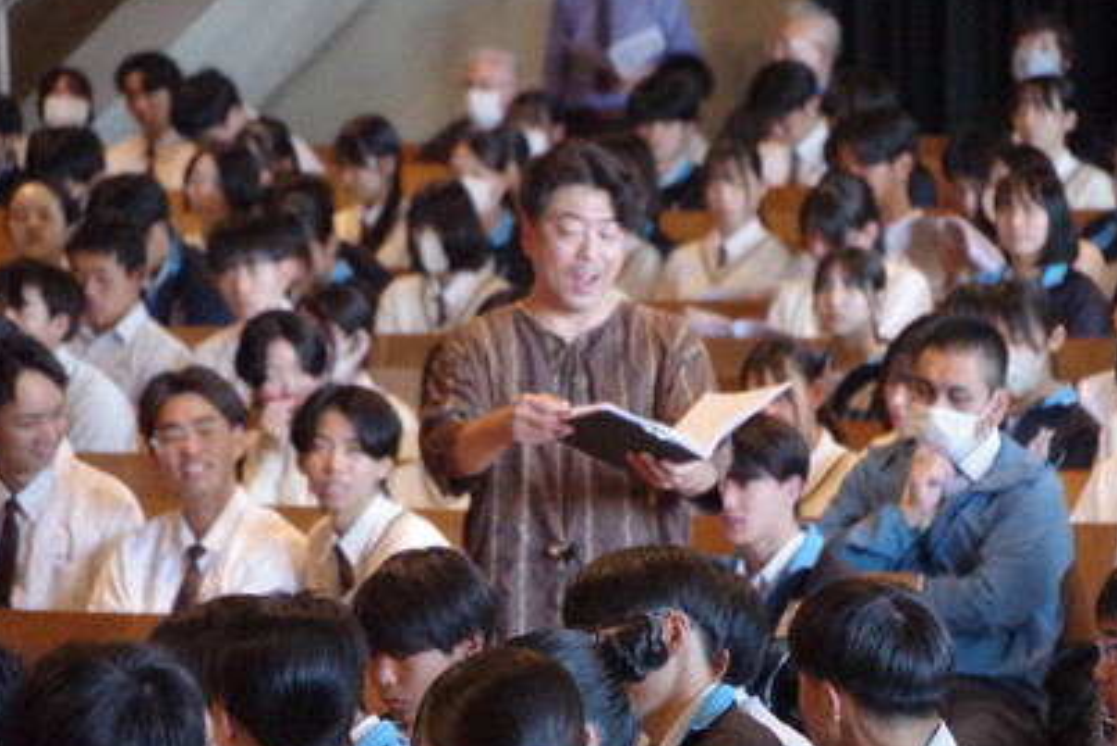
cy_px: 355
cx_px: 604
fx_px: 8318
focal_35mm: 268
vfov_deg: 5.1
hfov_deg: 7.7
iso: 25600
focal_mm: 160
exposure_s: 1/160
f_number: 6.3
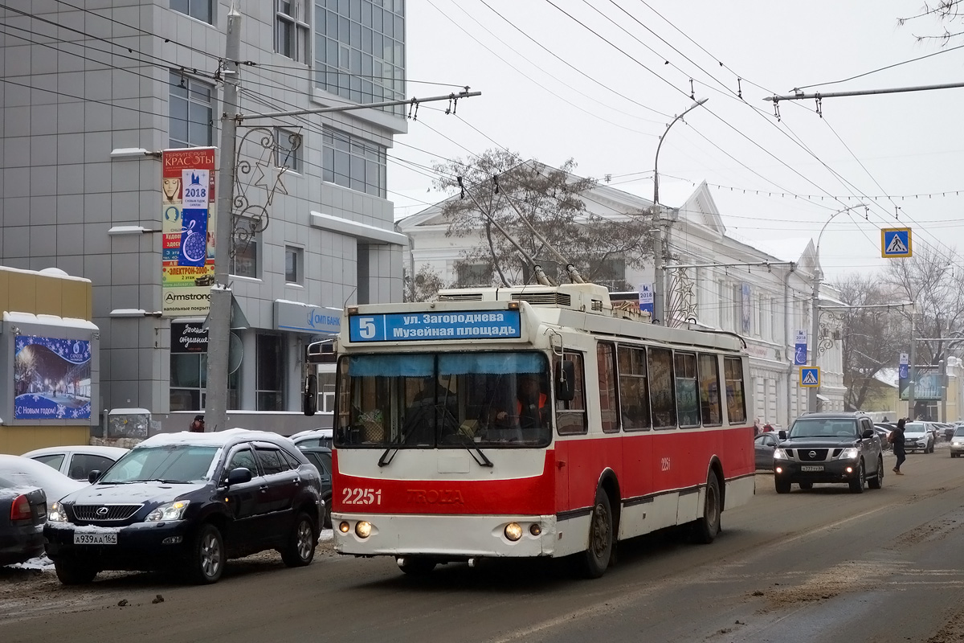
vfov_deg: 20.9
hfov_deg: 31.0
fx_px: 1740
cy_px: 322
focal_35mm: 65
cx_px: 482
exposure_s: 1/500
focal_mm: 24.11
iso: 125
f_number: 4
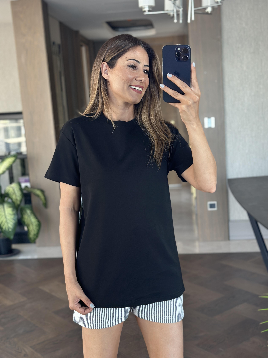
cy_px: 179
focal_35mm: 48
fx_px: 495
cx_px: 134
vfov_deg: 39.7
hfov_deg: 30.3
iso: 160
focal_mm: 6.86
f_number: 1.78
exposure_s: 1/60
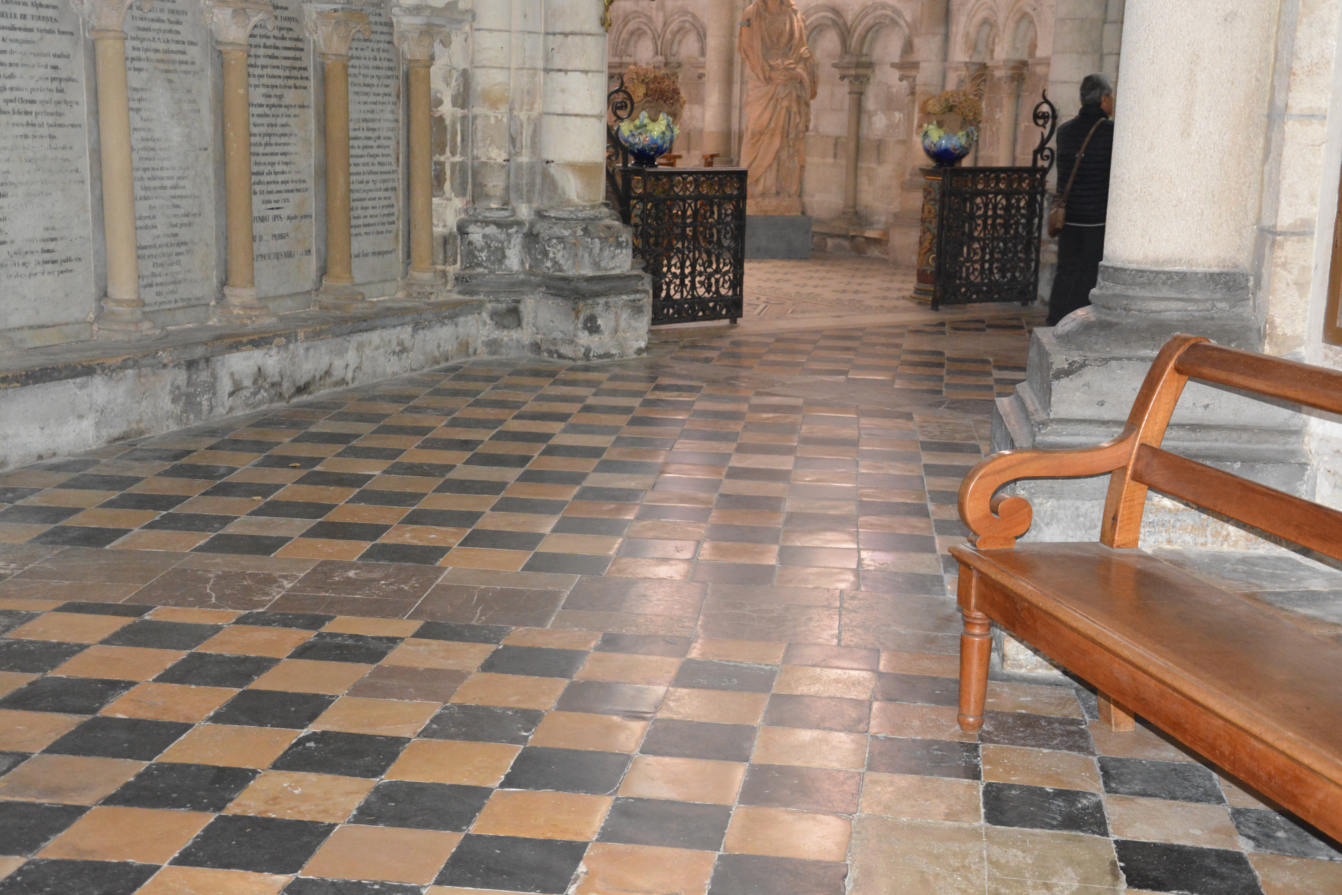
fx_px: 1826
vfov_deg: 27.5
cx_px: 680
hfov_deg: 40.3
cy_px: 440
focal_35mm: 49
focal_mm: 32
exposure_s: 1/60
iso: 2800
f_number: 4.2
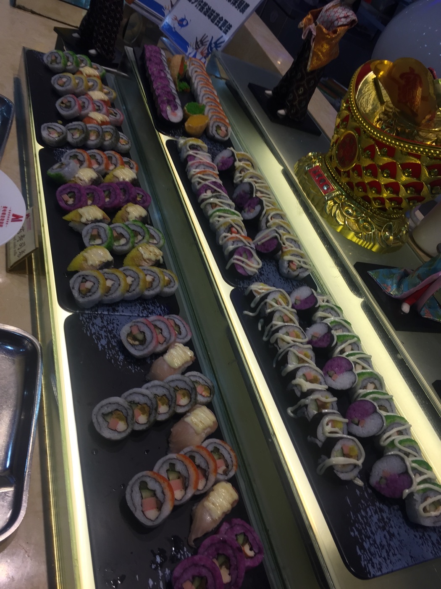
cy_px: 294
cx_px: 220
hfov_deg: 48.2
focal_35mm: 29
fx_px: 493
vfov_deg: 61.7
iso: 40
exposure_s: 1/50
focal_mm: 4.15
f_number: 2.2
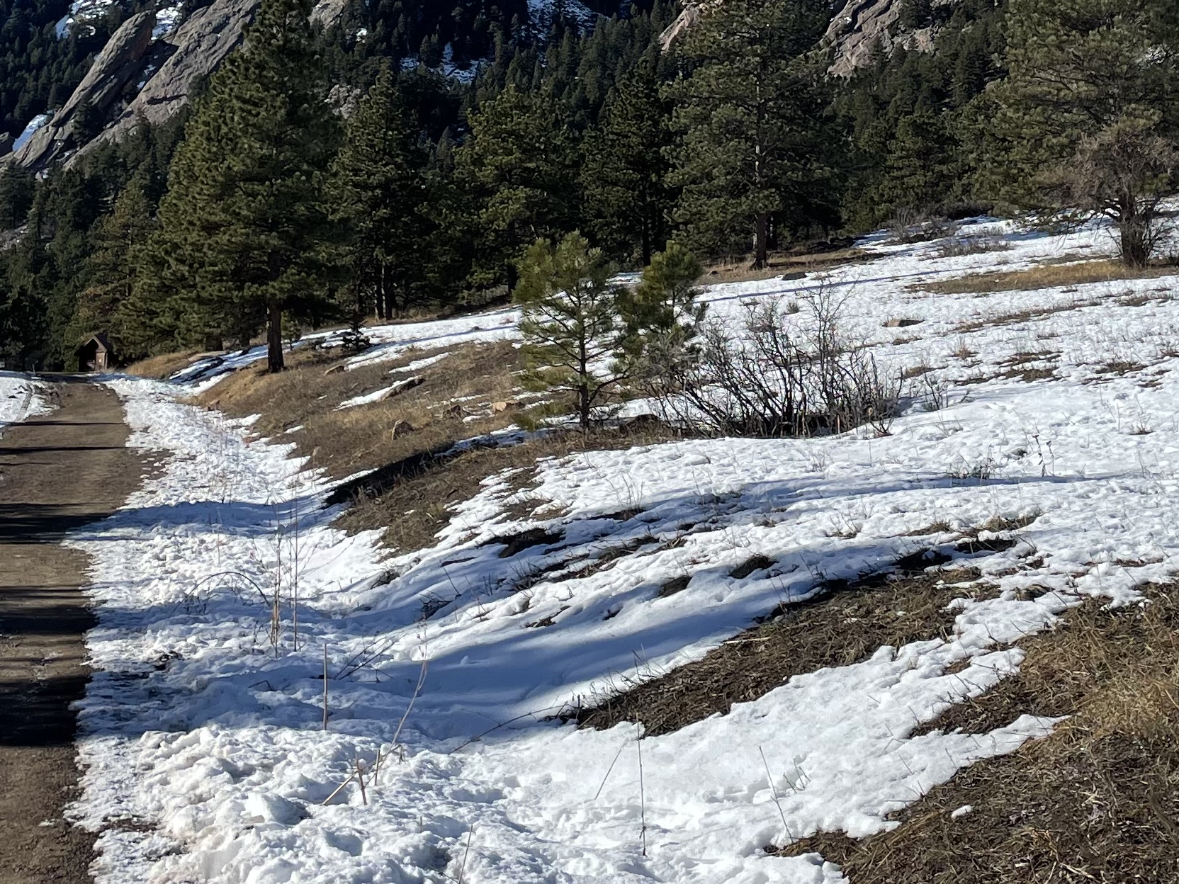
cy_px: -19
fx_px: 2146
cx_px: 766
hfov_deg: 30.5
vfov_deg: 22.3
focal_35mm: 63
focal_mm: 4.2
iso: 32
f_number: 1.6
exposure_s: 1/4464
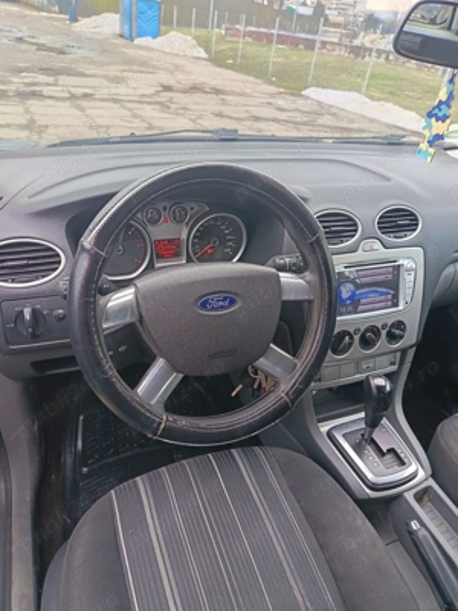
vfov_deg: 71.6
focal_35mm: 24
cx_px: 229
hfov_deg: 56.8
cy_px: 306
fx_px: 423
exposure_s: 1/120
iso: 451
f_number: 1.75
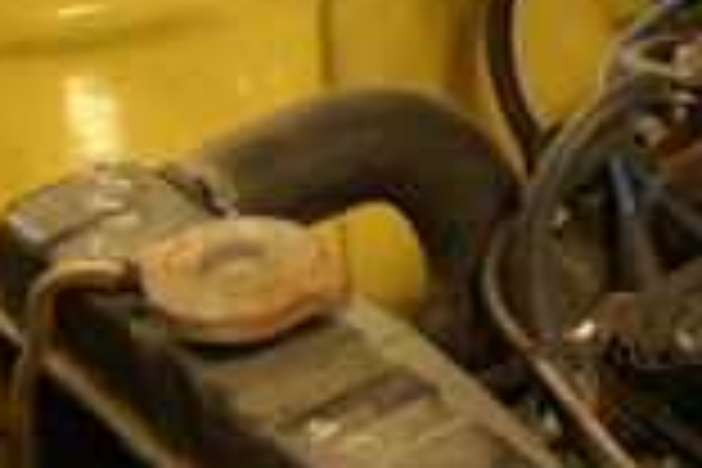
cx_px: 850
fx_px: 2632
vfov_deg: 10.1
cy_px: 135
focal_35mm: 135
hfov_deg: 14.7
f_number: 4
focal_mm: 22
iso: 100
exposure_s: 1/10
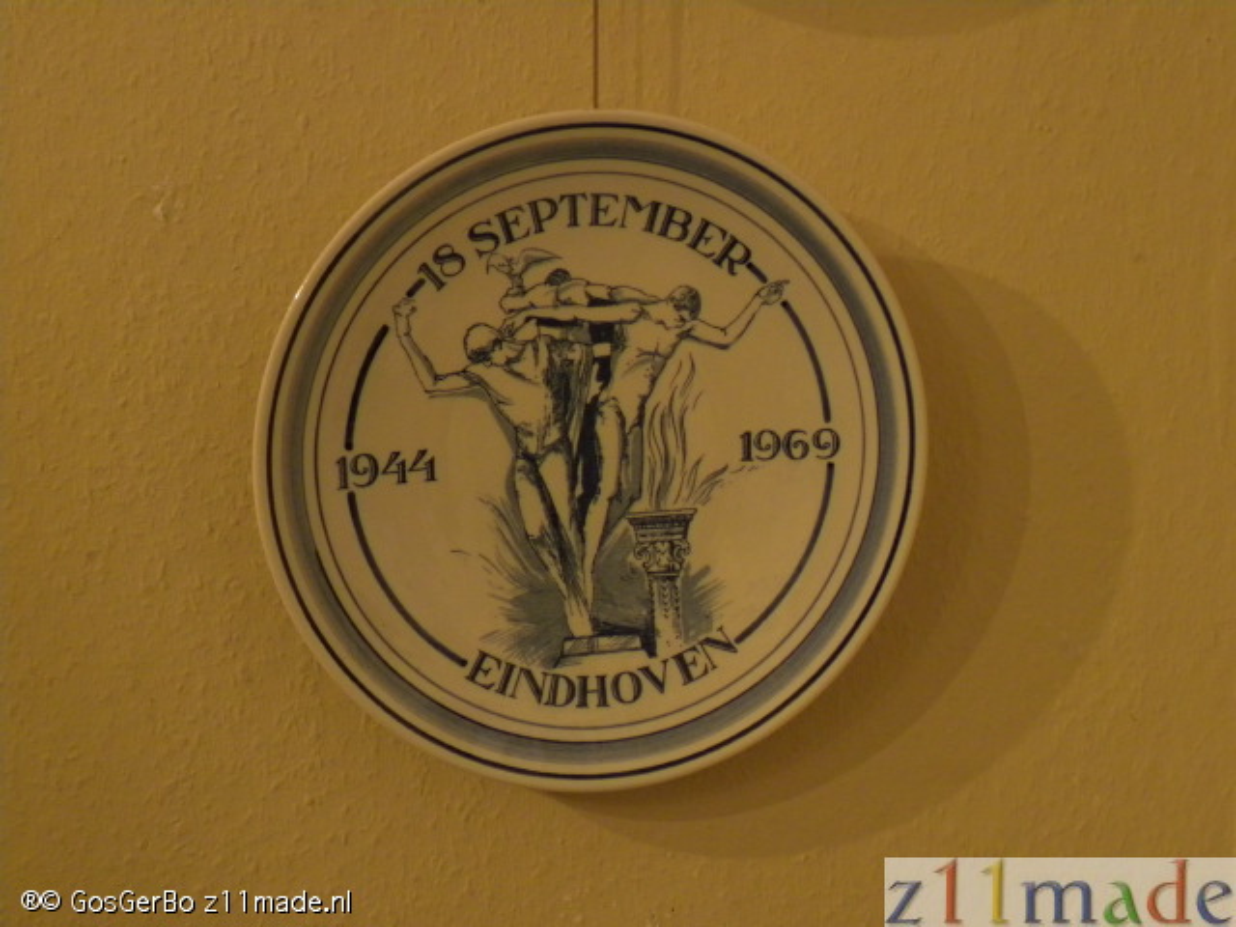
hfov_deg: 33.2
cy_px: 464
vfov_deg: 25.2
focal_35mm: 58
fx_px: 2071
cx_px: 618
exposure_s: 1/12.8
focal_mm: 10.3
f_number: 3.5
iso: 400
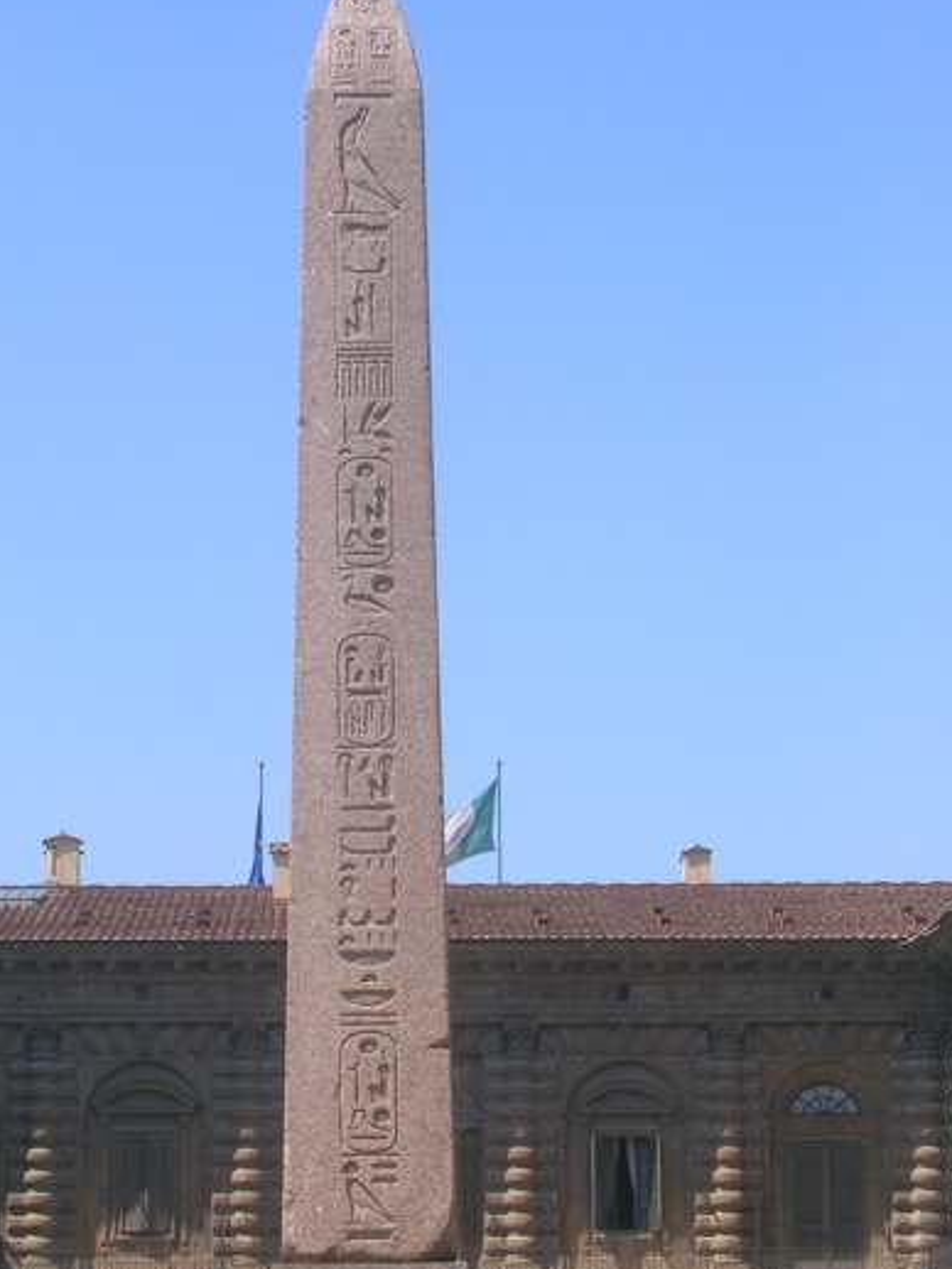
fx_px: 4765
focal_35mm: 130
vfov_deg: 15.2
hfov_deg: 11.4
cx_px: 410
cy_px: 638
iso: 50
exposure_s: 1/140
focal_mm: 16.2
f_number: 8.2
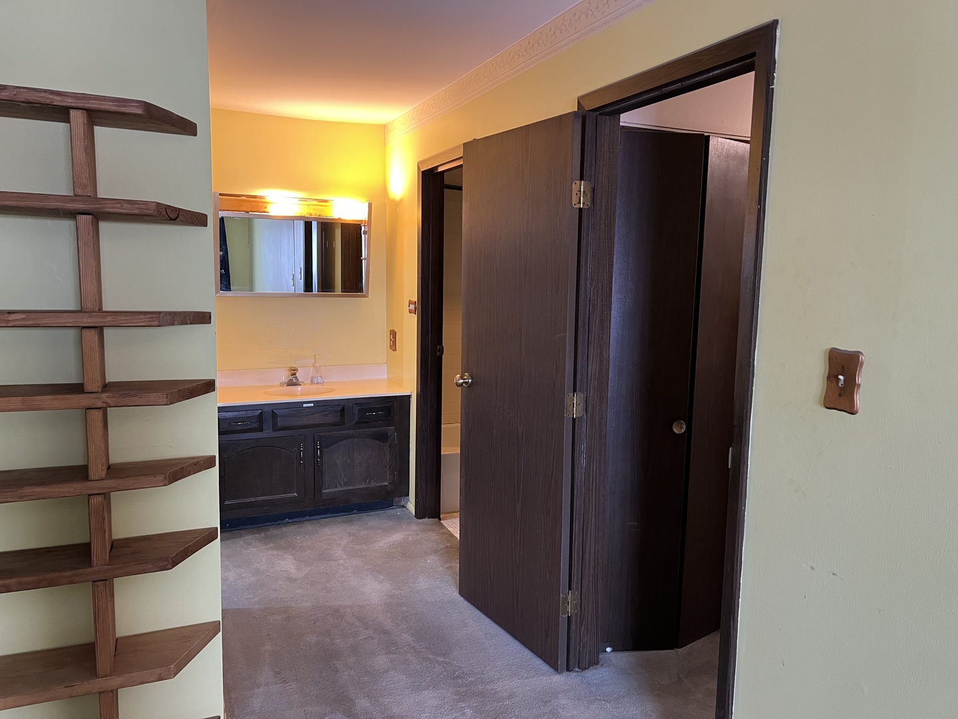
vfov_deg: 53.1
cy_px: 360
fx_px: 720
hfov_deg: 67.3
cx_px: 479
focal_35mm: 26
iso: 250
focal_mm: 5.7
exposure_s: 1/60
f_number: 1.5
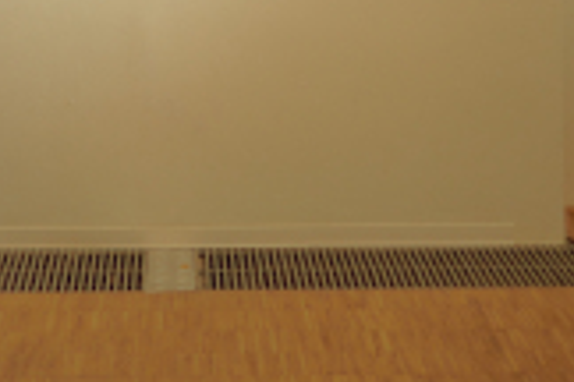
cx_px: 206
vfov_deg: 12.2
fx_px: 1722
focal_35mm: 108
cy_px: -168
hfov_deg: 18.9
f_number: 1.8
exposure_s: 1/200
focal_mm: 35
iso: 320
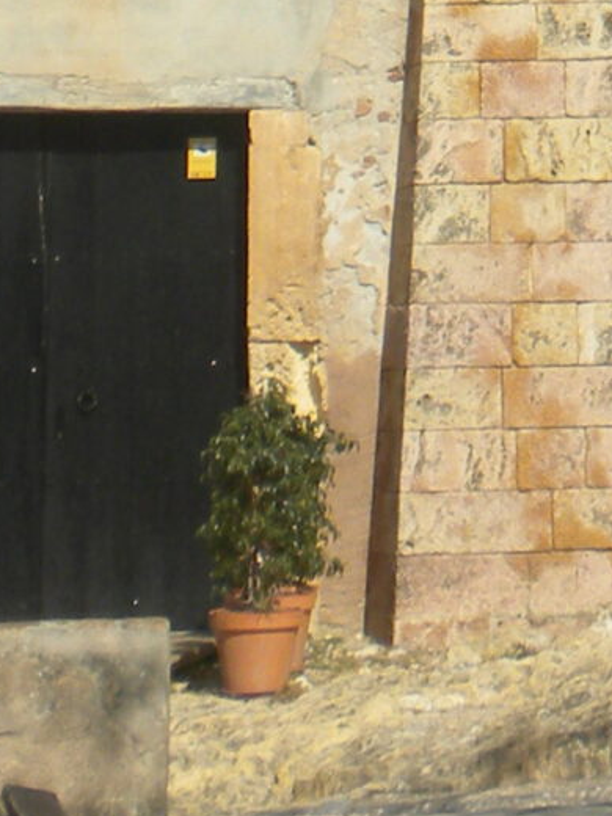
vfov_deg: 9.9
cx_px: 843
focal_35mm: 182
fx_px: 4290
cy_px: -932
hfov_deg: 8.0
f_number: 10
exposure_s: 1/177
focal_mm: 6.6
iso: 64
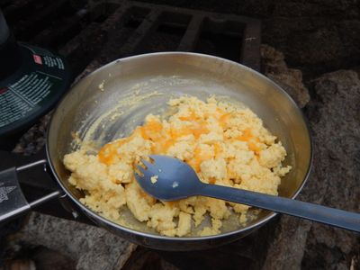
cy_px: 135
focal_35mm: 24
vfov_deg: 56.8
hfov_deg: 71.6
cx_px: 180
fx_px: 250
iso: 125
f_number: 2.8
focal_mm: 4.3
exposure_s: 1/500
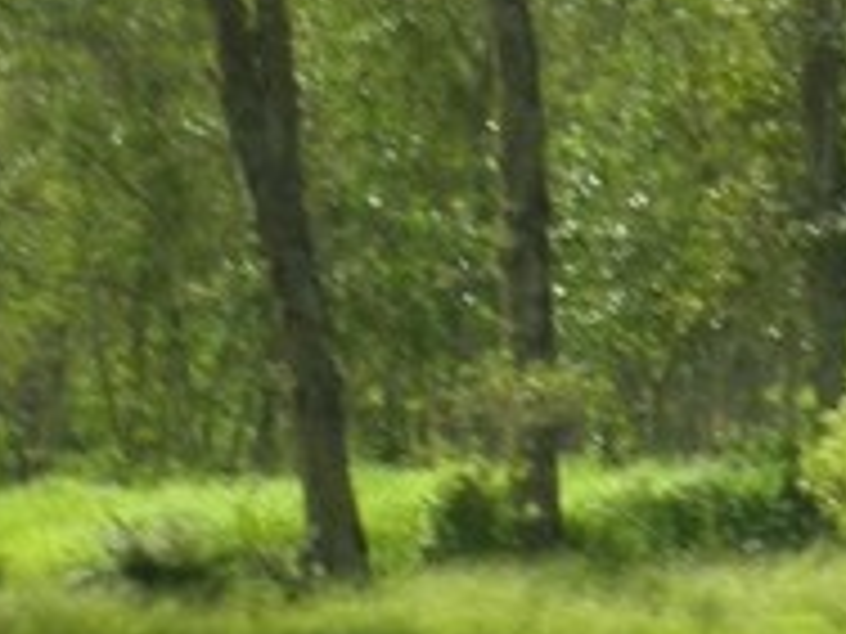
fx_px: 10142
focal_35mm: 415
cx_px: 1370
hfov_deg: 4.7
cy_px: 782
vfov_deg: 3.6
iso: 50
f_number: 8.2
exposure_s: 1/70.7
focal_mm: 17.1
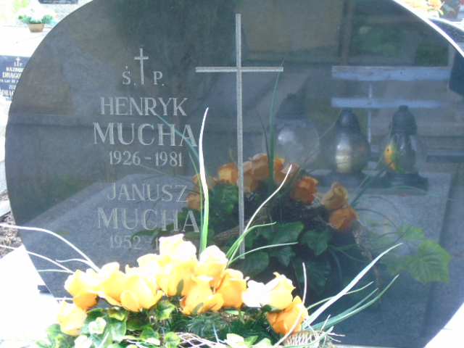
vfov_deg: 18.0
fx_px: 1099
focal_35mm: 82
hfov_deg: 23.8
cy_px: 174
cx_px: 232
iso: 200
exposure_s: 1/30
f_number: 4.1
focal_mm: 15
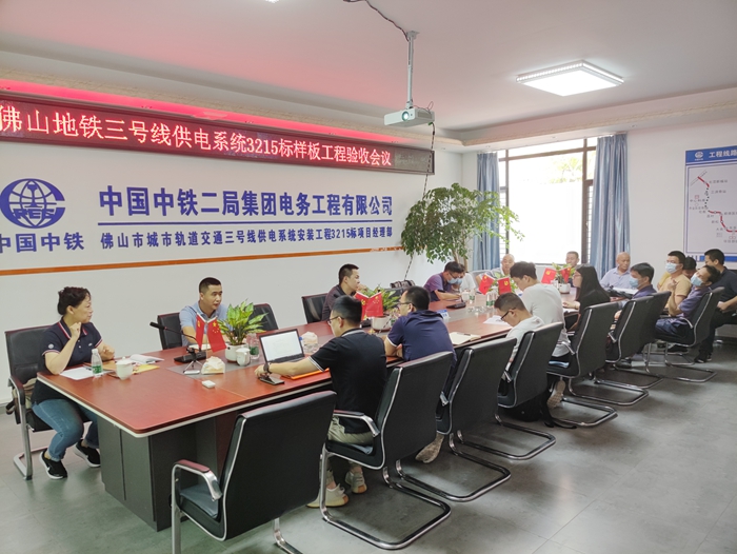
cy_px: 277
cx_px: 368
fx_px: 554
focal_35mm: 26
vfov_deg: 53.1
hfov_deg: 67.3
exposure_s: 1/50
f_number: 1.6
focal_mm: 5.58
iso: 107
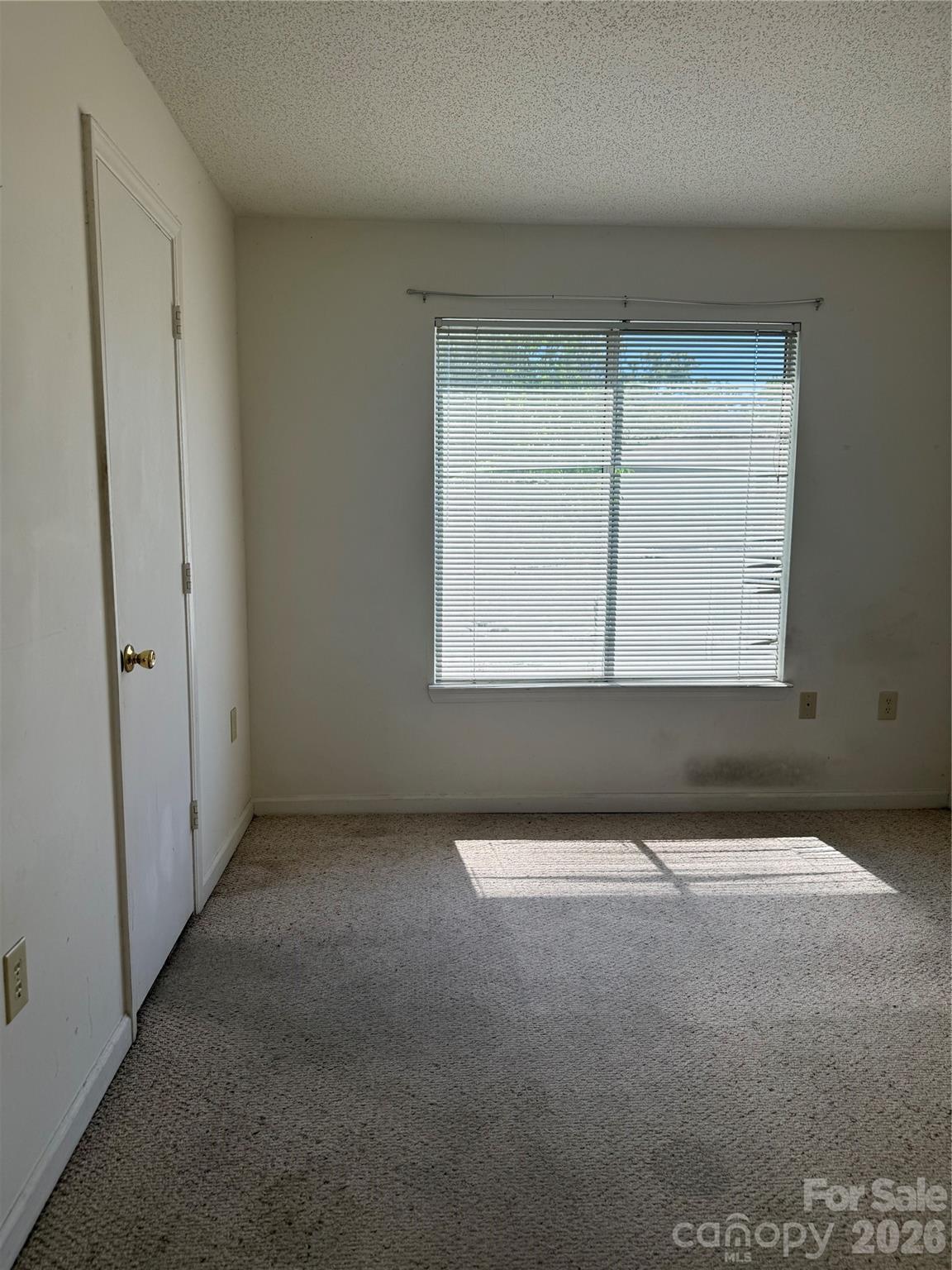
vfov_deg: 71.6
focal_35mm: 24
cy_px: 635
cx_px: 476
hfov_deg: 56.8
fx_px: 880
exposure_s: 1/1139
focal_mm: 6.76
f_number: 1.78
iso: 80
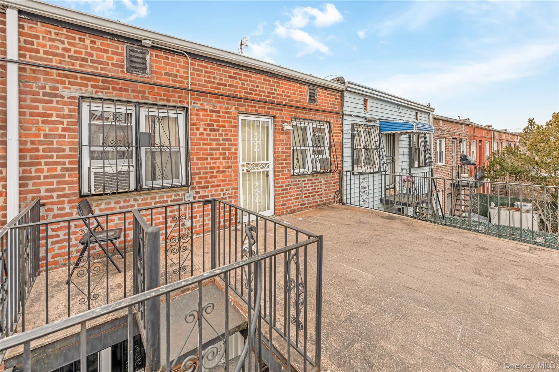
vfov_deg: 81.2
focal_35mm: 14
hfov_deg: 104.3
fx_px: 217
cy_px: 186
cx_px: 280
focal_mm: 14
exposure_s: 1/400
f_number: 5.6
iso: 100
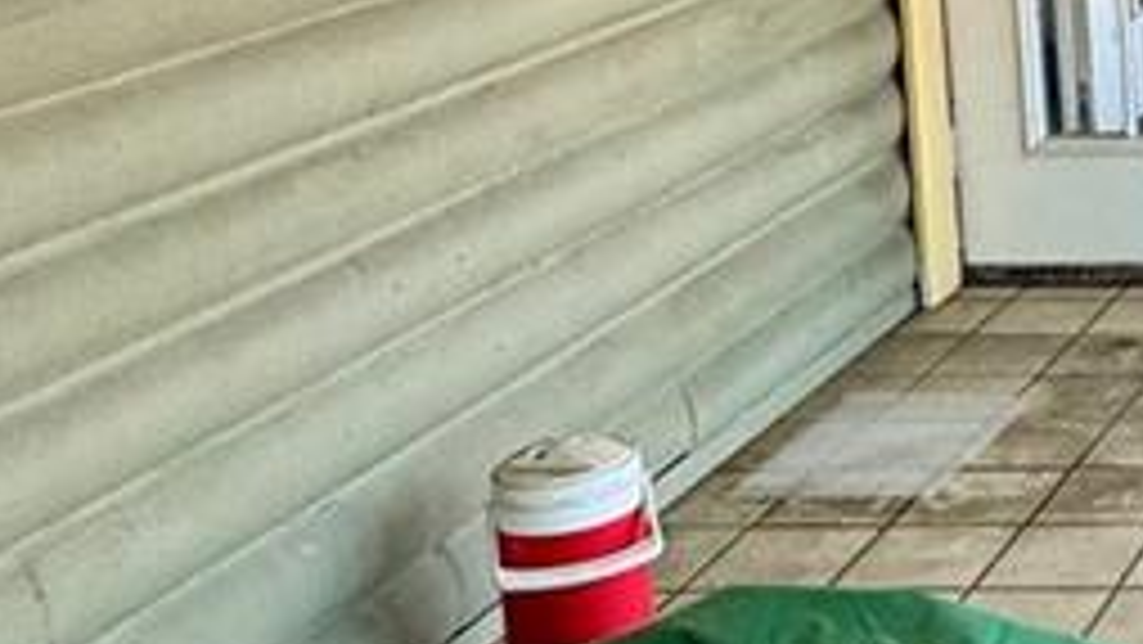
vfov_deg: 16.2
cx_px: 1858
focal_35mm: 72
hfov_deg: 22.3
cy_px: -81
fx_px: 2183
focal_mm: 2.22
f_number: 2.2
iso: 100
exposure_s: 1/99
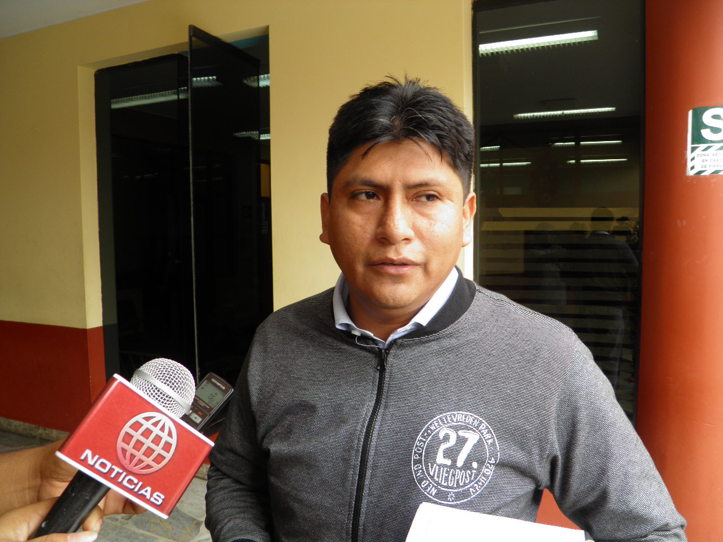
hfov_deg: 63.4
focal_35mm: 28
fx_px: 585
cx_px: 362
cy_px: 271
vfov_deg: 49.7
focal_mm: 4.9
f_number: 3.2
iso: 50
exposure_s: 1/50
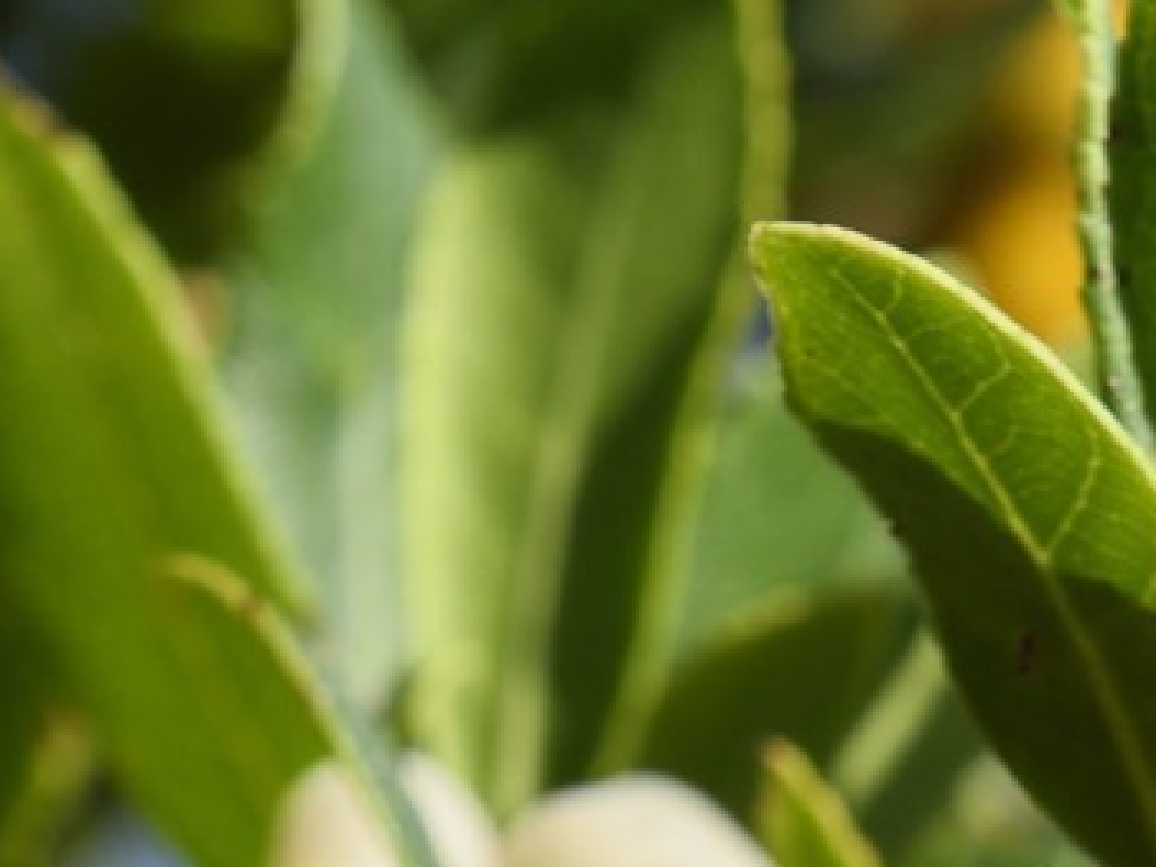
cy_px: 1968
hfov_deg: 6.4
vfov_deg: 4.7
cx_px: 1191
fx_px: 10249
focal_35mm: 307
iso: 200
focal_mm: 70
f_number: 14
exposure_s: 1/160
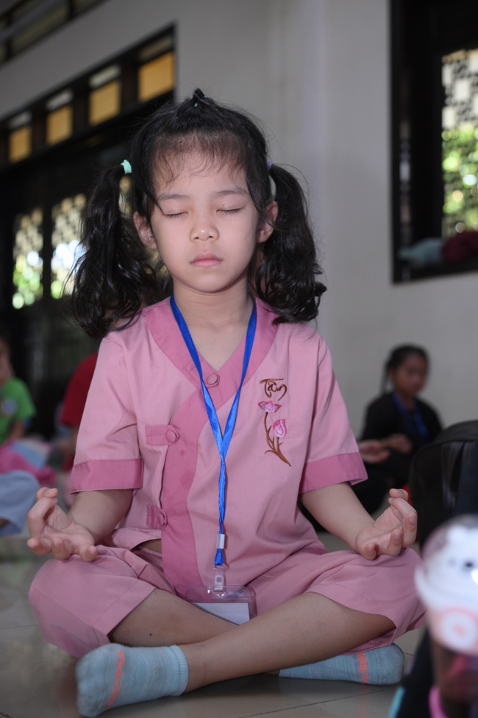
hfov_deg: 26.0
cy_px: 359
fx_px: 1037
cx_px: 239
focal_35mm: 52
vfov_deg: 38.2
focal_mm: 52
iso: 800
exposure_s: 1/200
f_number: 4
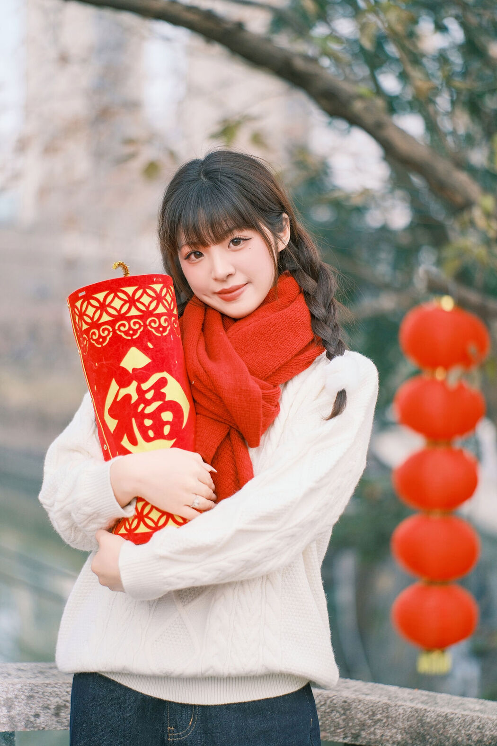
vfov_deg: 27.0
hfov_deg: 18.2
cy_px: 373
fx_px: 1553
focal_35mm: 75
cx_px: 248
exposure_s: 1/2500
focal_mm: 50
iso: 640
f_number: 1.4
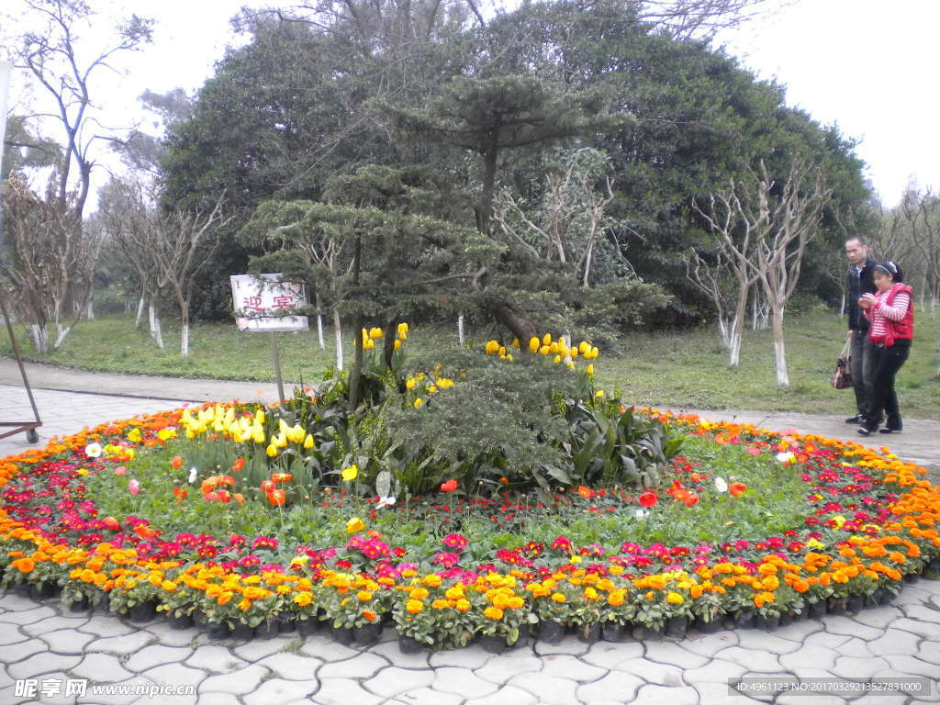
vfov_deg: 40.7
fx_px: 950
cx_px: 470
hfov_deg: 52.6
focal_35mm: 35
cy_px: 352
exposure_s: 1/58.1
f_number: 3.1
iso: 196
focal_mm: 6.3
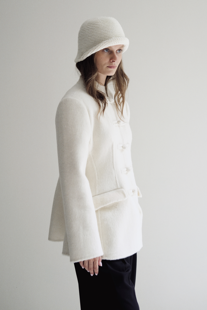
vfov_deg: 37.5
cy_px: 155
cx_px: 104
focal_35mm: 53
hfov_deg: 25.5
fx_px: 457
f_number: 2
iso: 320
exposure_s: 1/80
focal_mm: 35
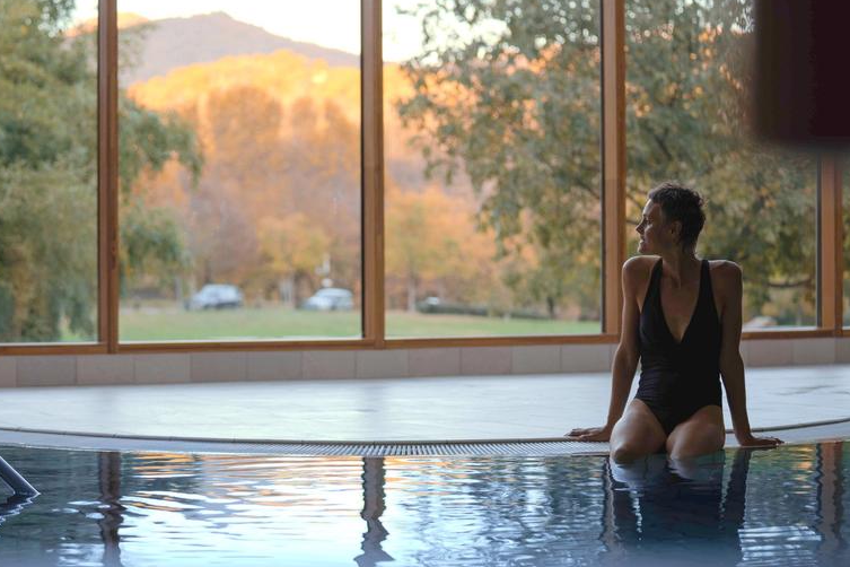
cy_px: 256
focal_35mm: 86
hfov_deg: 23.6
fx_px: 2030
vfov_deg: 15.9
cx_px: 367
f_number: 2.8
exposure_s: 1/160
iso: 200
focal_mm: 72
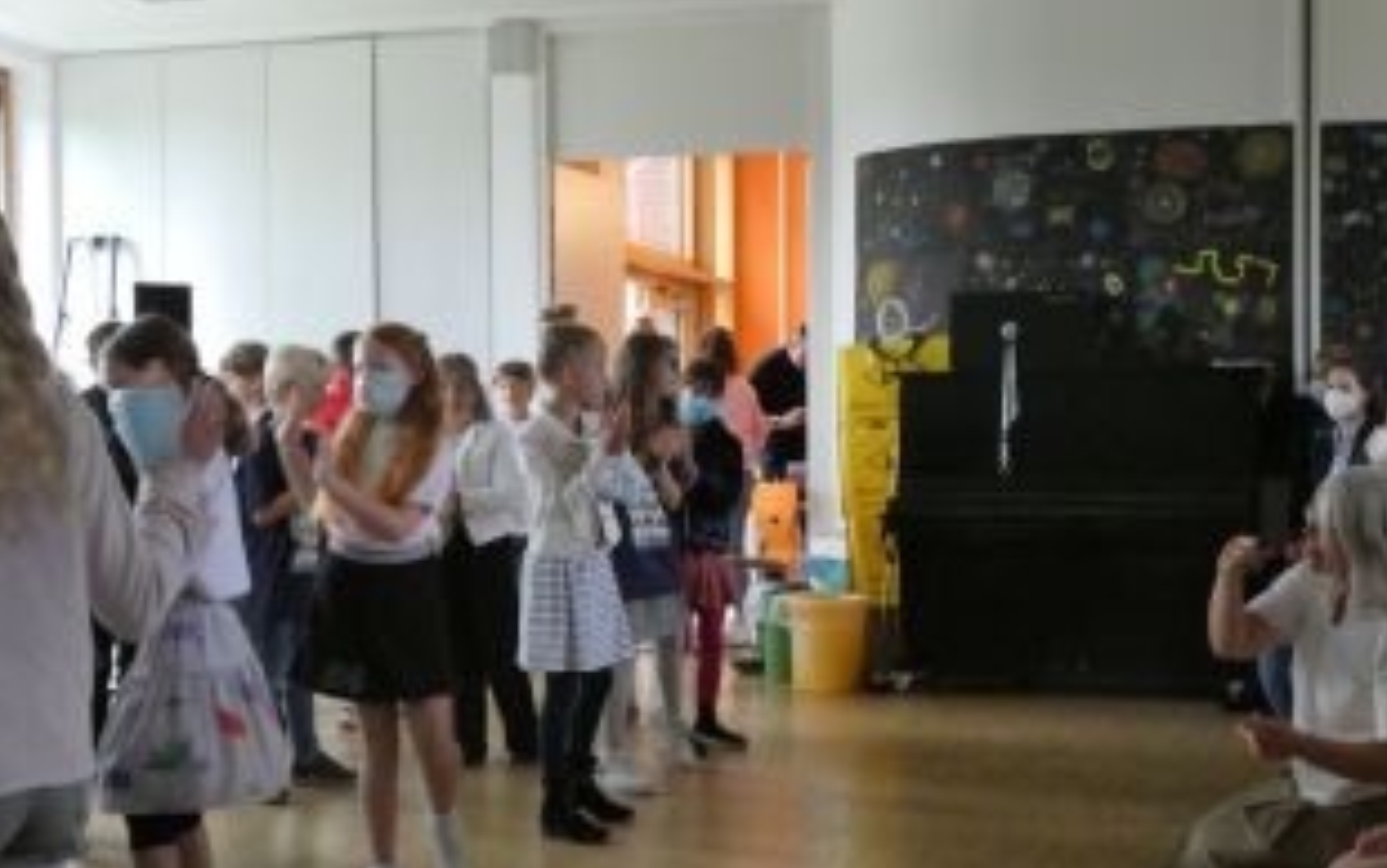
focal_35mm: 56
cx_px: 671
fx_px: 2118
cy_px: 483
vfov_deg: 23.2
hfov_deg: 36.3
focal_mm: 7.3
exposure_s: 1/80
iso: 1000
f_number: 3.6
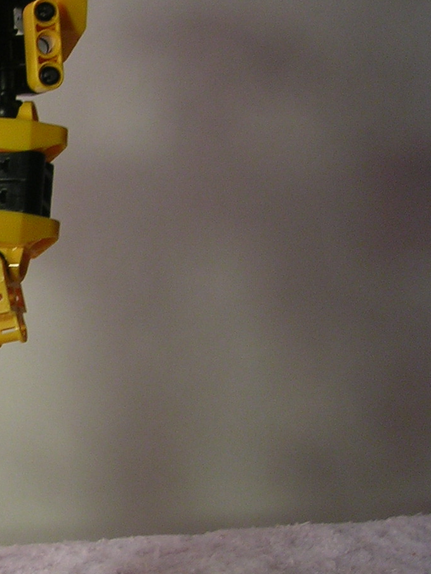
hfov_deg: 16.2
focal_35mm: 86
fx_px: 1427
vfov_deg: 22.8
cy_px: 308
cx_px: -144
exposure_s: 1/36.6
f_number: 2.8
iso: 50
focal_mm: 5.8
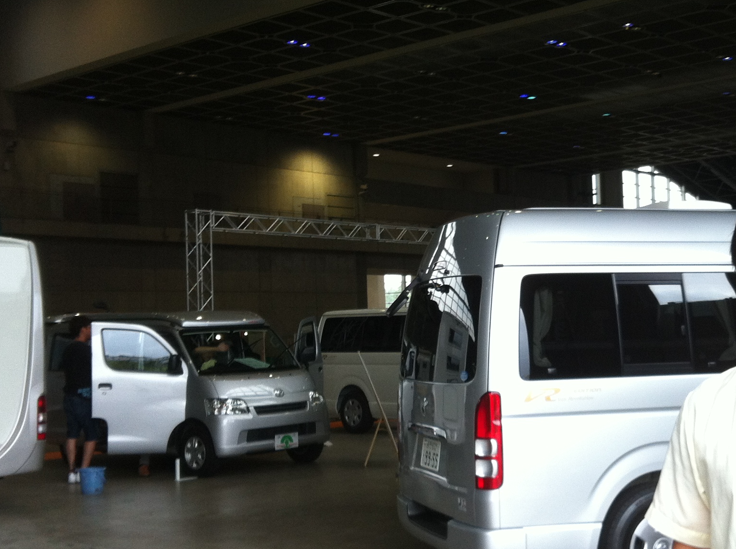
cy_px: 298
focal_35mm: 59
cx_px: 510
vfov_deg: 24.7
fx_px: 1252
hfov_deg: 32.4
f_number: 2.8
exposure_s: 1/40
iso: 80
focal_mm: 3.85
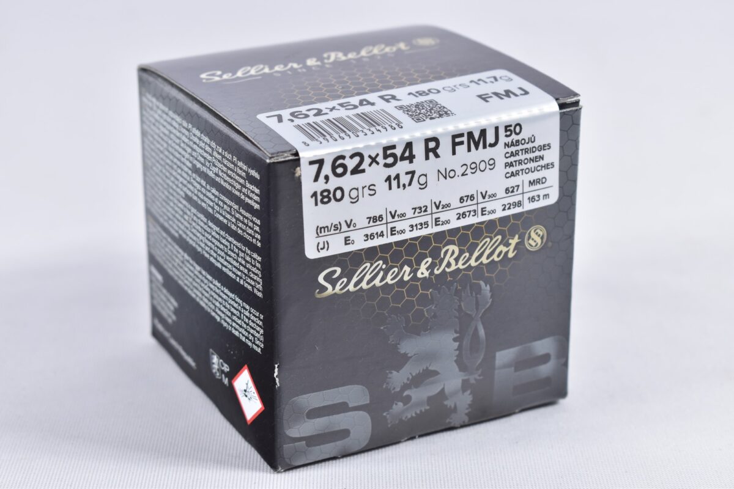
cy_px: 244
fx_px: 1682
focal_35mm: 82
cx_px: 367
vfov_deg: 16.6
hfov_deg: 24.6
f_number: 5.6
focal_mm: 55
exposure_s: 1/50
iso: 640
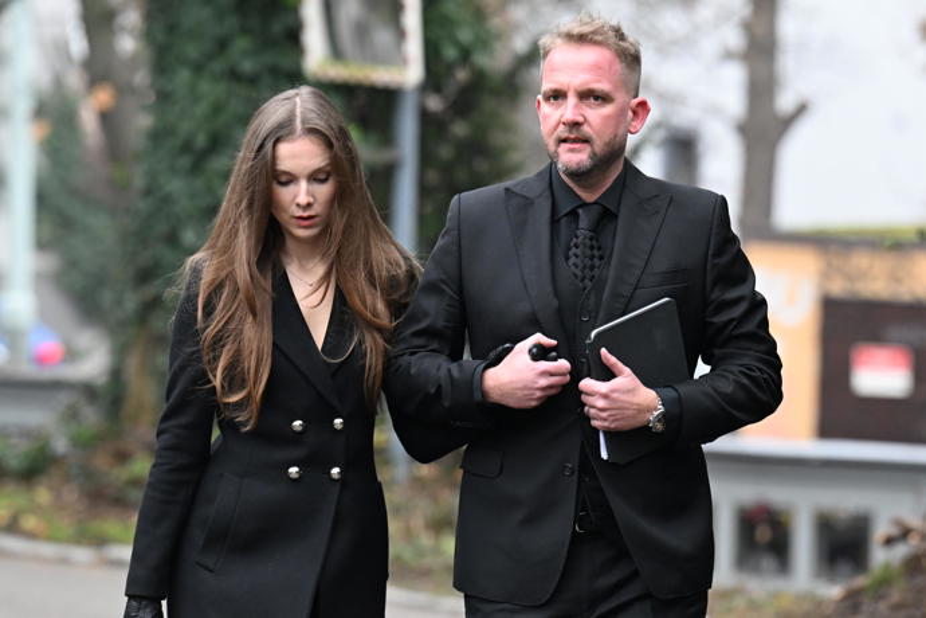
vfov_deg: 4.6
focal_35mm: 300
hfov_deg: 6.9
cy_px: 309
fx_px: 7716
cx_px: 463
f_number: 4.5
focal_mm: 200
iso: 2000
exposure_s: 1/500
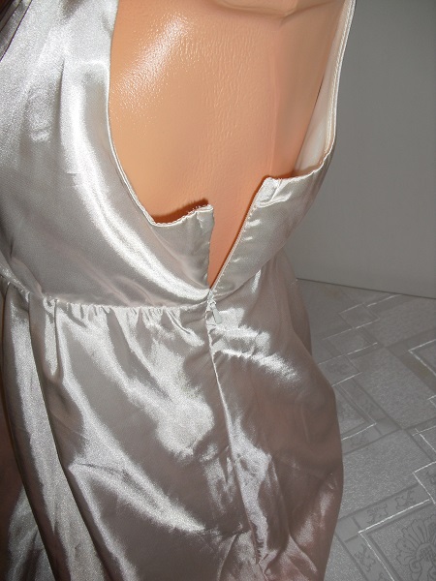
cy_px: 290
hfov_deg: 39.7
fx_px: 605
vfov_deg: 51.4
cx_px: 218
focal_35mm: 36
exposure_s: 1/60
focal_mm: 6.3
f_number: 3.1
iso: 100
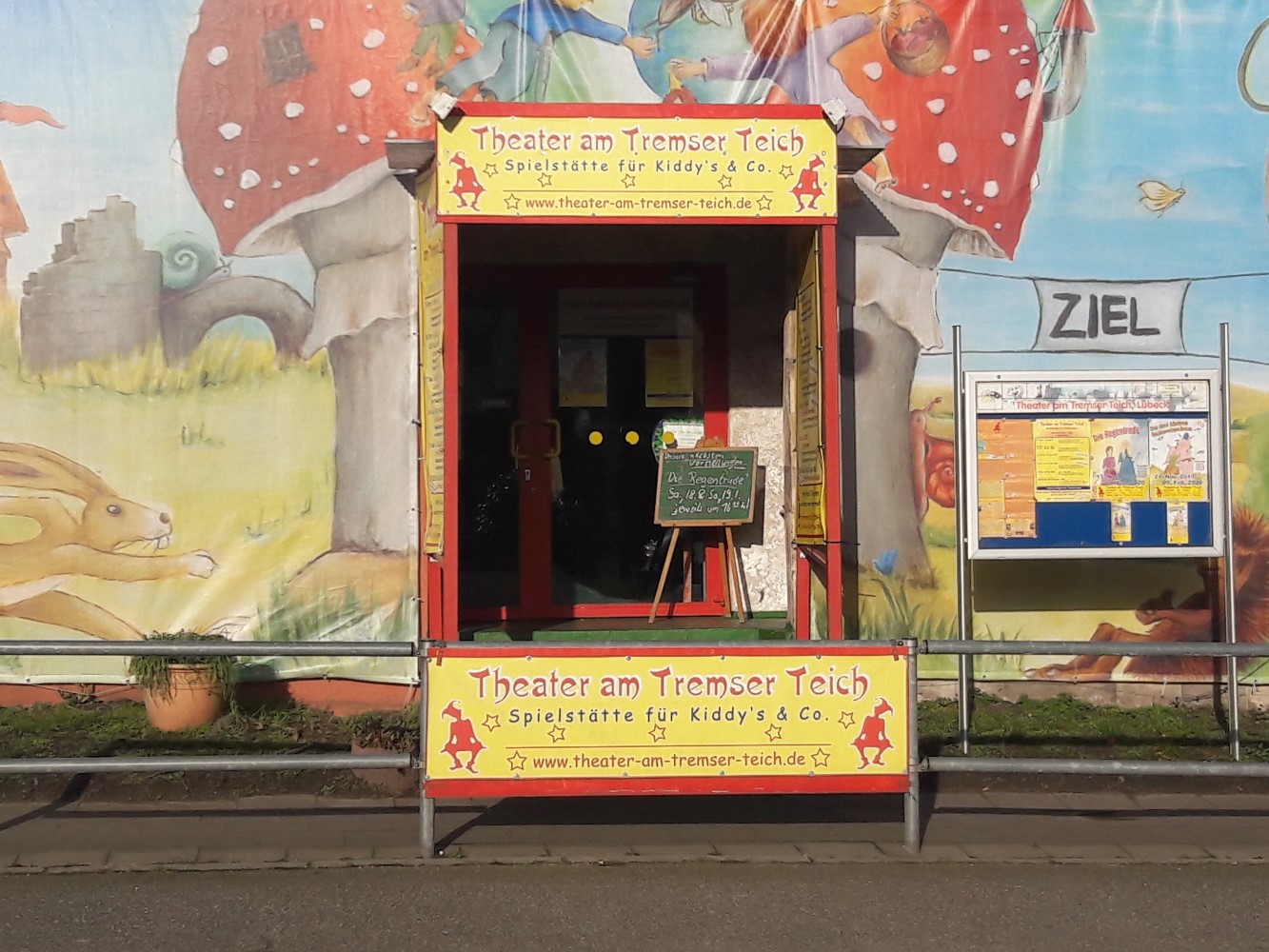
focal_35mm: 28
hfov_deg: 63.4
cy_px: 476
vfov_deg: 49.8
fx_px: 1027
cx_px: 634
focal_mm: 3.7
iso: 40
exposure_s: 1/2538
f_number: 1.9
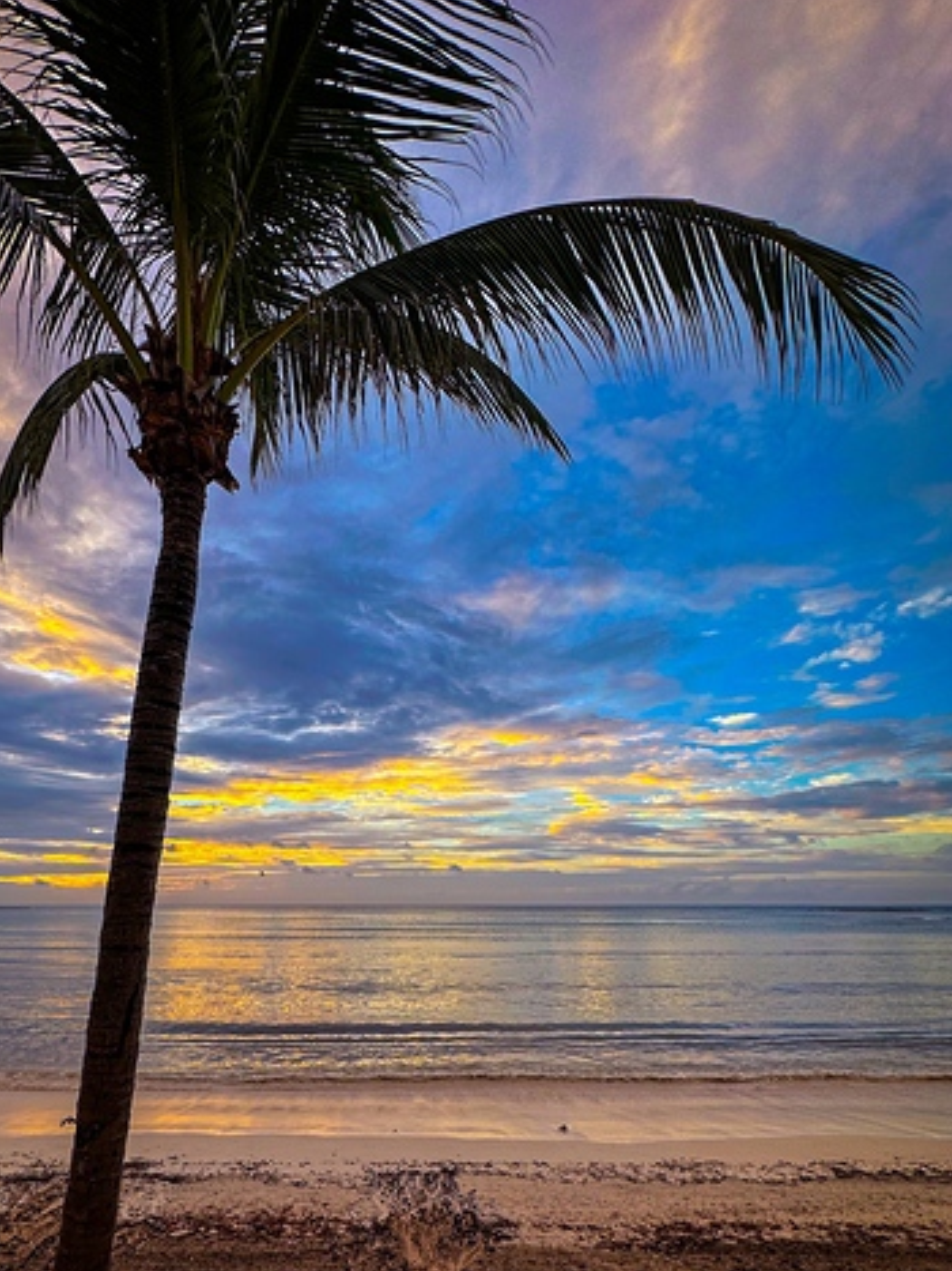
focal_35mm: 18
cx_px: 367
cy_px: 789
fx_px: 660
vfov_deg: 86.2
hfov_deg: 70.6
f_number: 2.2
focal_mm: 2.22
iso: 40
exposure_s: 1/200
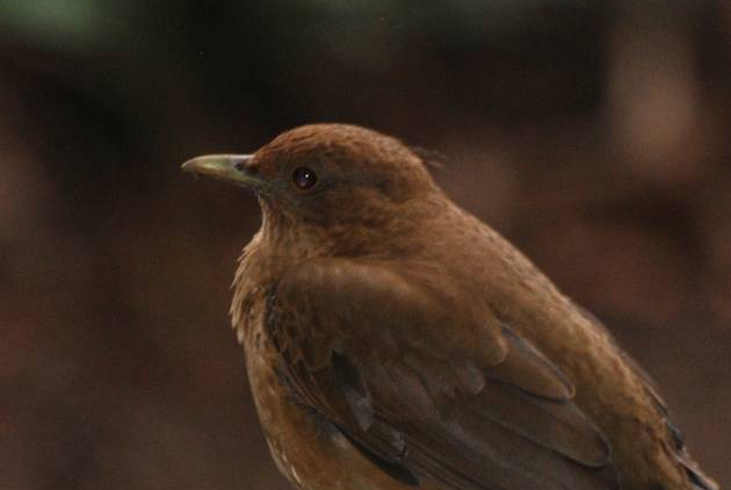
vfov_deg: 1.2
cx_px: 446
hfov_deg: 1.8
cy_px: 320
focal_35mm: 1143
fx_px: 23241
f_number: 5.6
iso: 400
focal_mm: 300
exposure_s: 1/160
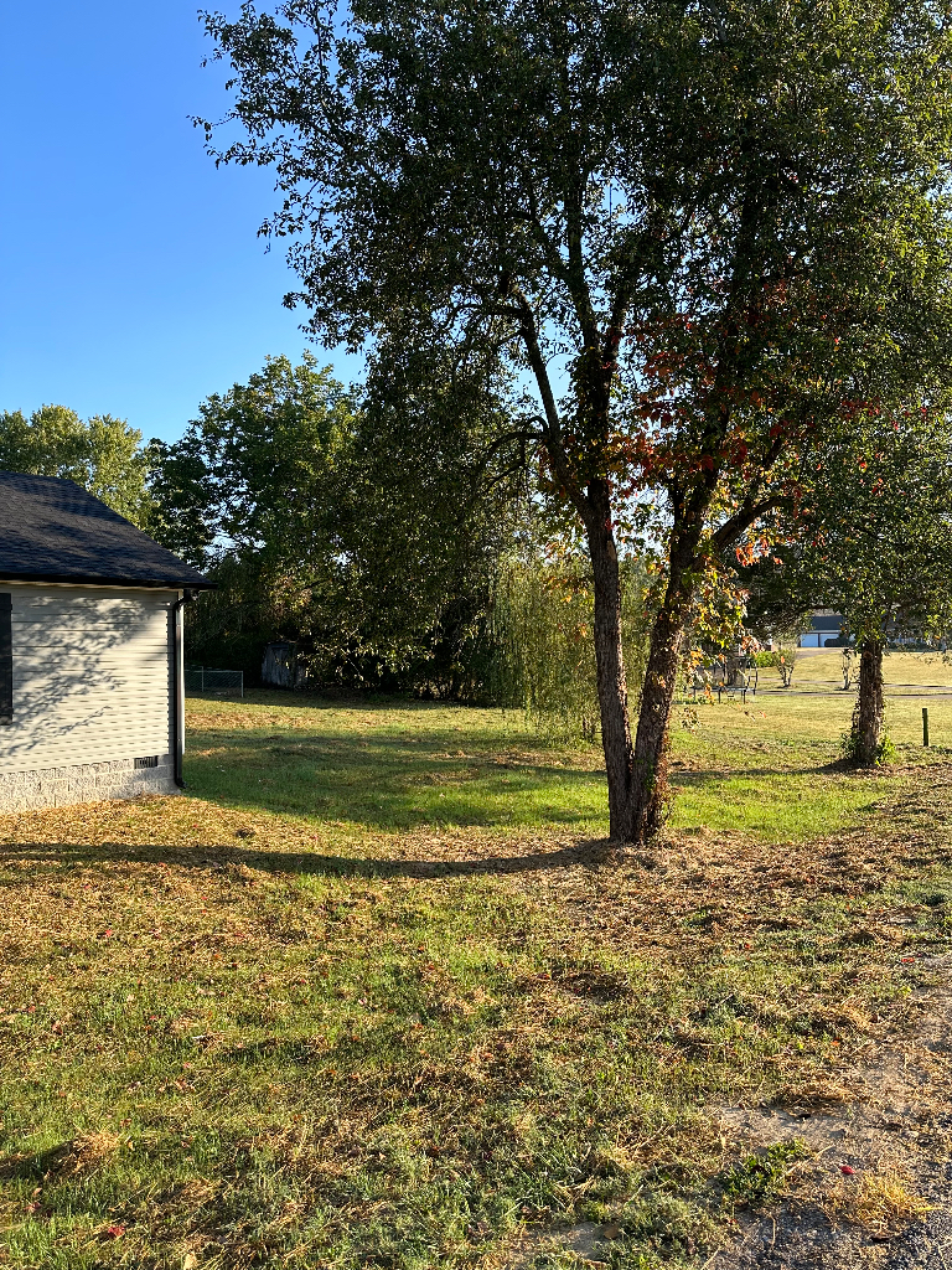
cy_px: 635
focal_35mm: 24
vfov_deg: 71.6
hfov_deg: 56.8
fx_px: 880
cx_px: 476
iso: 80
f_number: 1.78
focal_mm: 6.86
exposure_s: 1/1095
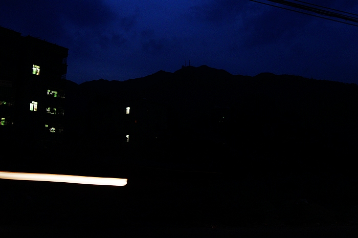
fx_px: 387
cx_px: 179
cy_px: 119
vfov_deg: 34.1
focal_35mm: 39
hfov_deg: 49.6
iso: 1600
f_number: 10
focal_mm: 26
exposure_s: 1/2.5
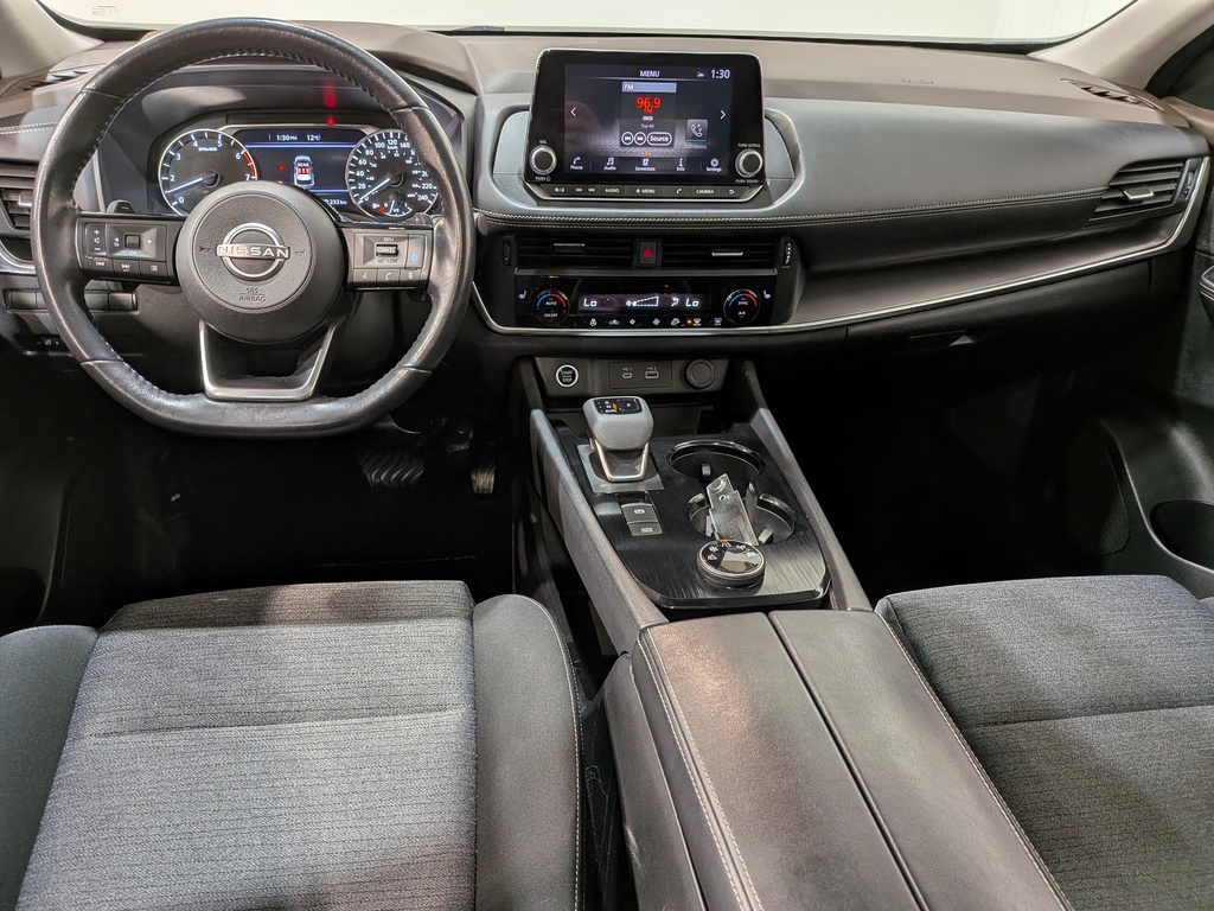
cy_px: 456
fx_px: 842
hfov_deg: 71.6
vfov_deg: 56.8
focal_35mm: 24
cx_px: 607
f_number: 1.7
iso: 48
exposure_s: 1/24
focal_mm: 4.53
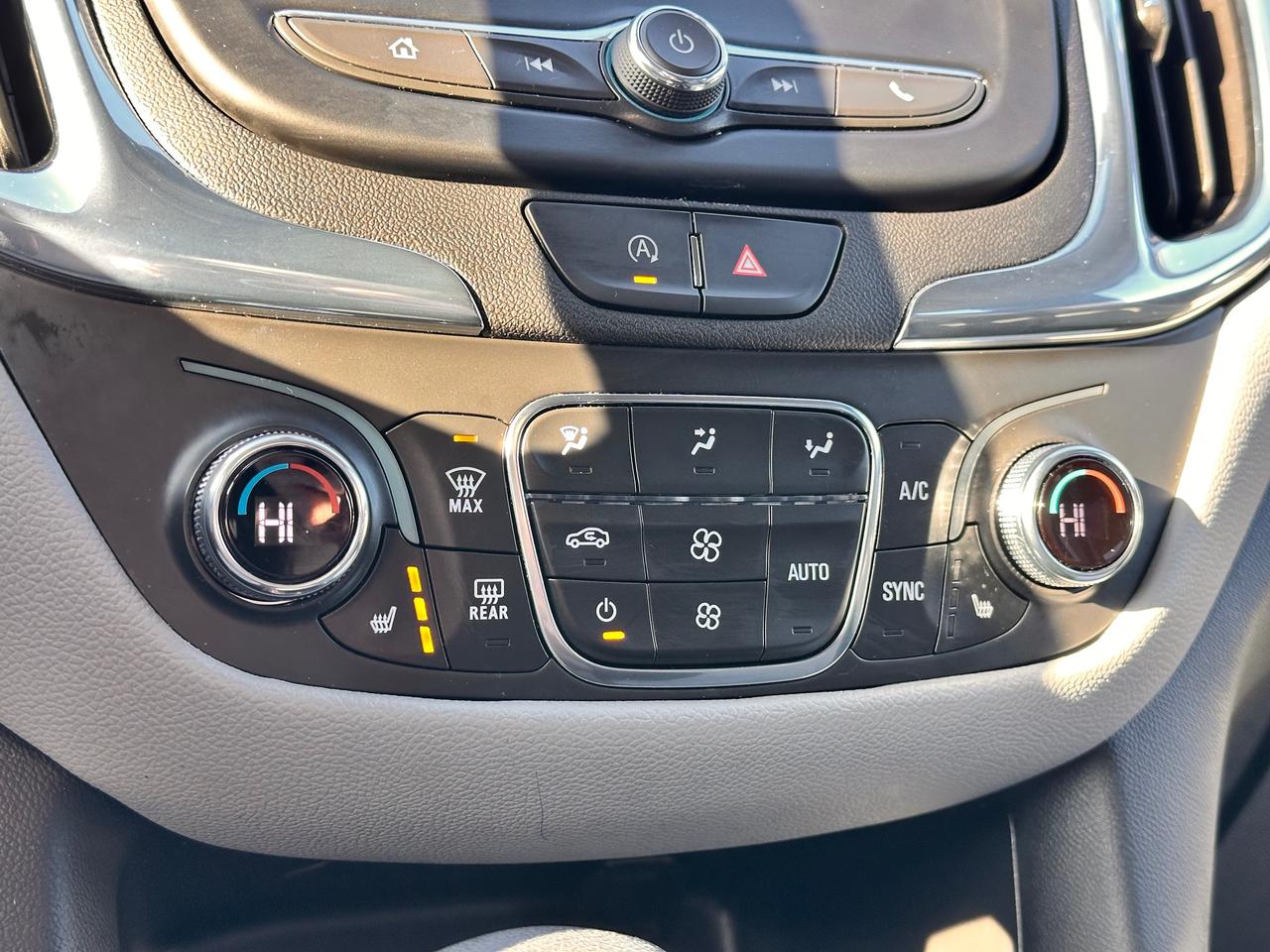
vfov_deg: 30.3
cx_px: 635
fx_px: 1761
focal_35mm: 48
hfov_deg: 39.7
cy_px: 476
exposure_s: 1/88
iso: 80
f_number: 1.78
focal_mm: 6.86
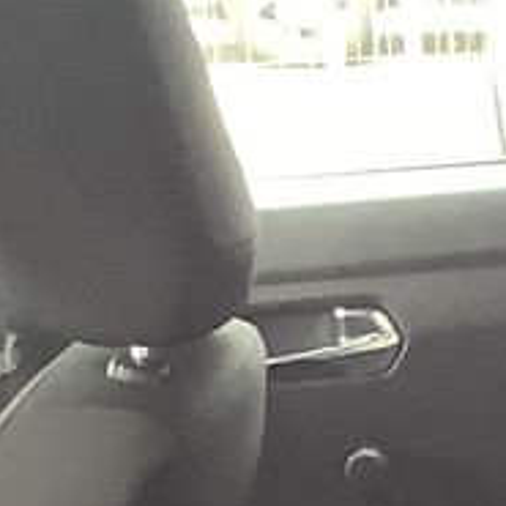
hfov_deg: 9.6
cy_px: 1075
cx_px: 717
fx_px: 2944
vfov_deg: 9.1
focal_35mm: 178
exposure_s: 1/60
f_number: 2.4
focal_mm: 3.3
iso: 160
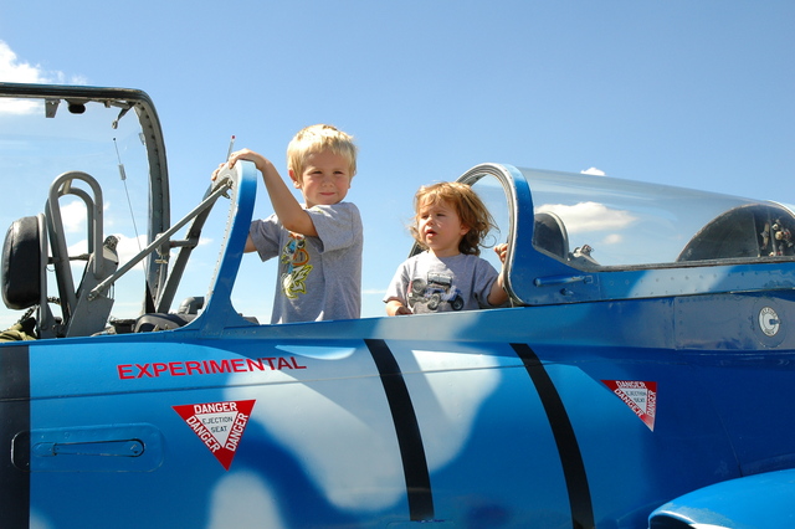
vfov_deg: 28.9
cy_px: 264
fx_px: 1026
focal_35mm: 46
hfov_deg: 42.3
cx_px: 398
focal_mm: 31
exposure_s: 1/400
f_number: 10
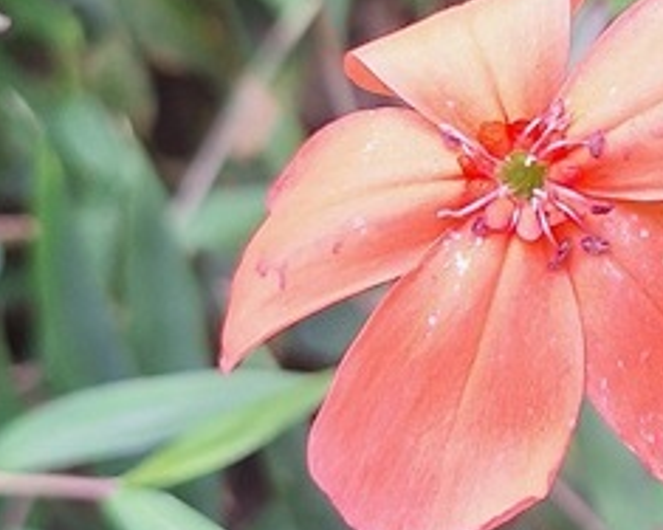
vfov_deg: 32.1
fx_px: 922
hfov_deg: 38.3
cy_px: 266
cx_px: 518
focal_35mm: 47
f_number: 1.8
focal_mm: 5.54
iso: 40
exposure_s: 1/106
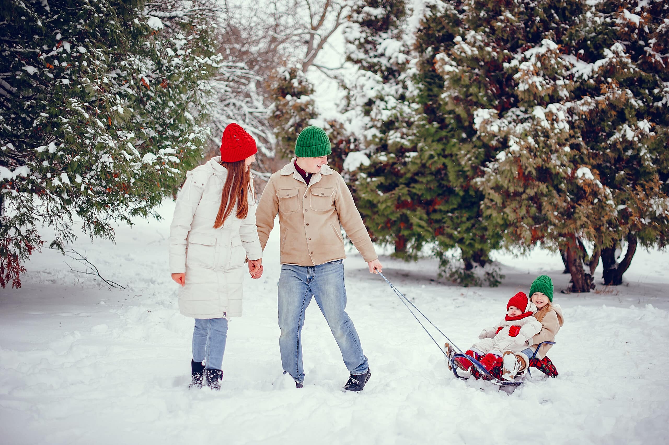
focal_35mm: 50
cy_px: 222
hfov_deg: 39.6
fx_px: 928
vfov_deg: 27.0
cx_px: 334
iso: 200
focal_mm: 50
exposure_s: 1/1250
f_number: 1.8
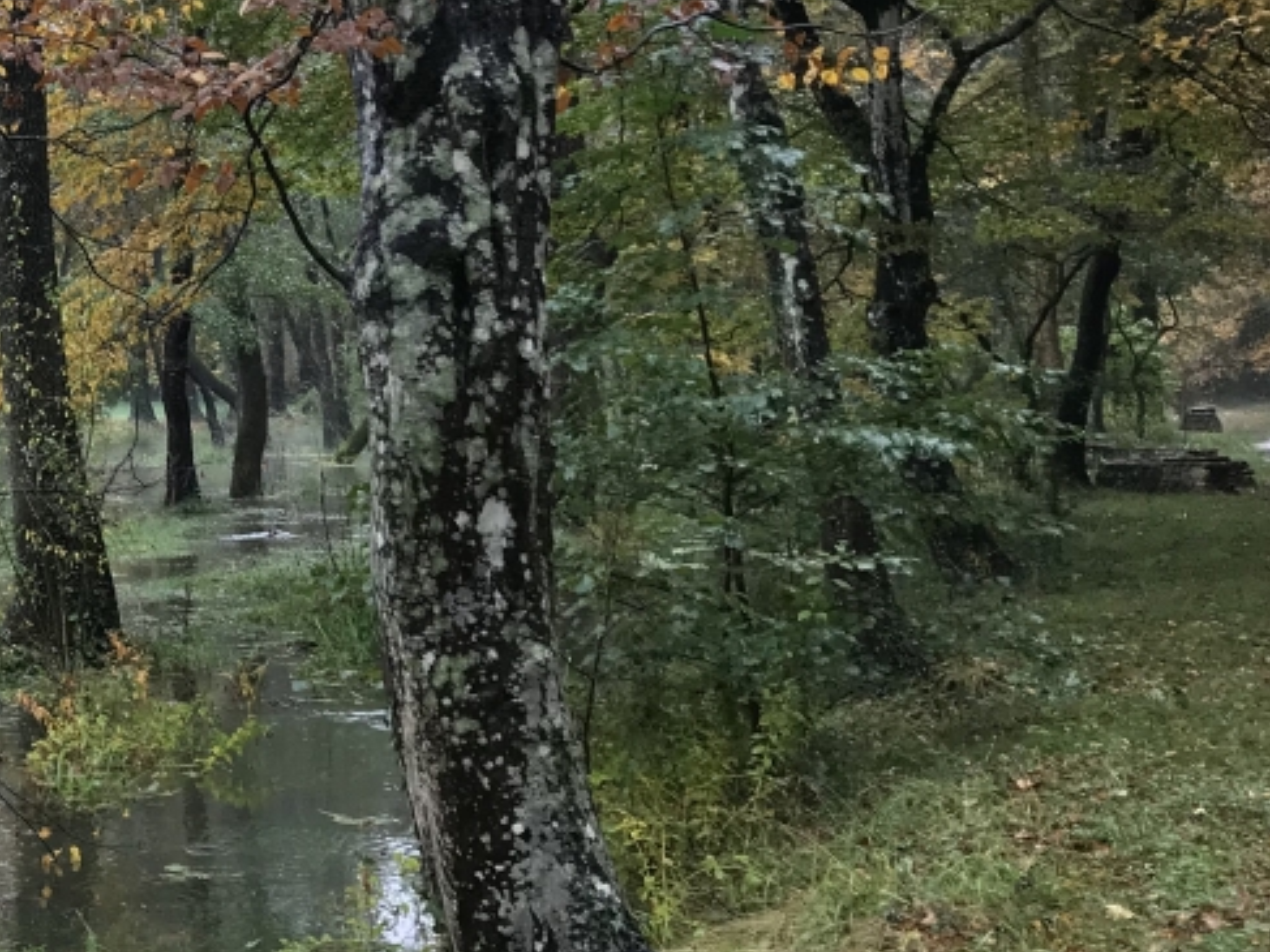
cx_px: -253
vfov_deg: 21.1
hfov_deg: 25.3
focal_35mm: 69
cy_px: 198
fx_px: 2531
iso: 32
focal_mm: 4
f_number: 1.8
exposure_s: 1/100
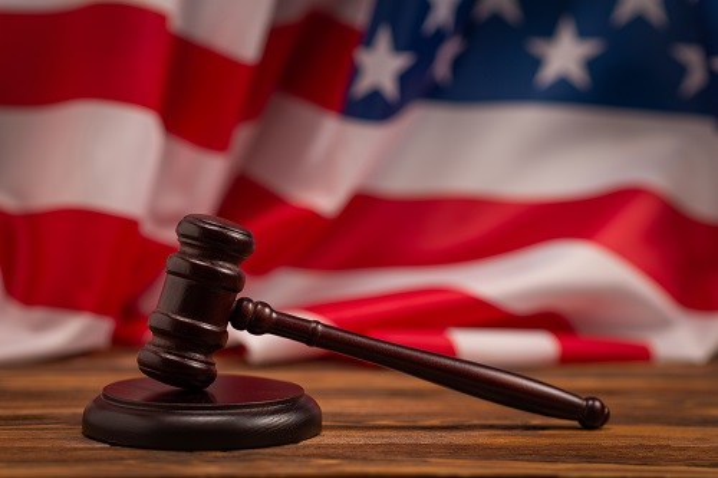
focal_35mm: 85
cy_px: 239
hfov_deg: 23.9
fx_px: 1695
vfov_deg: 16.1
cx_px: 359
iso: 100
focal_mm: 85
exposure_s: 1/160
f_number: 2.8
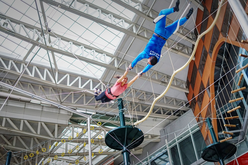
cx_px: 124
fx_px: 344
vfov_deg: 27.0
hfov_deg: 39.6
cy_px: 82
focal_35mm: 50
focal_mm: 50
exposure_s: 1/800
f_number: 2
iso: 1000
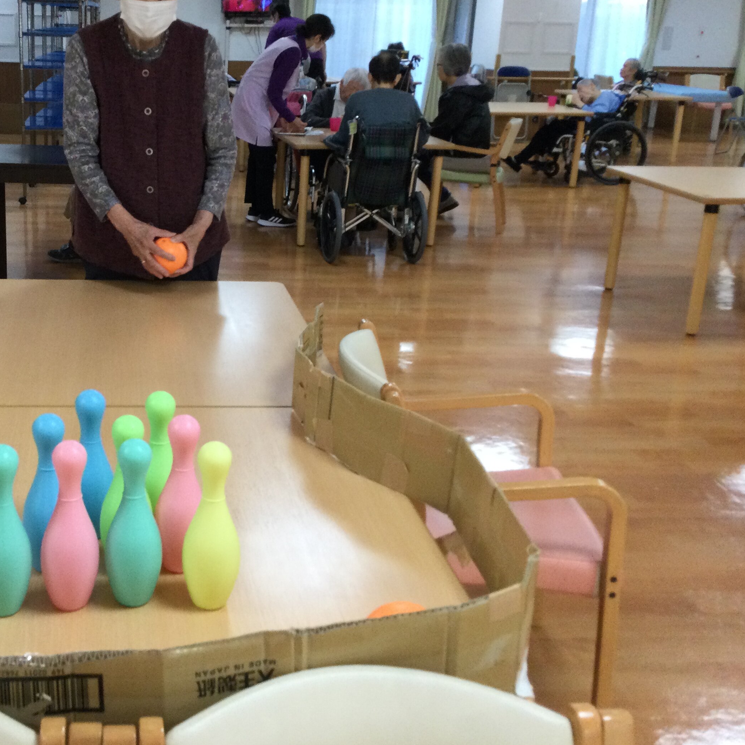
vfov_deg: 39.1
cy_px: 332
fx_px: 1047
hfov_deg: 38.0
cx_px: 169
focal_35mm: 43
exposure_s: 1/30
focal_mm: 3.3
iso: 40
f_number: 2.4
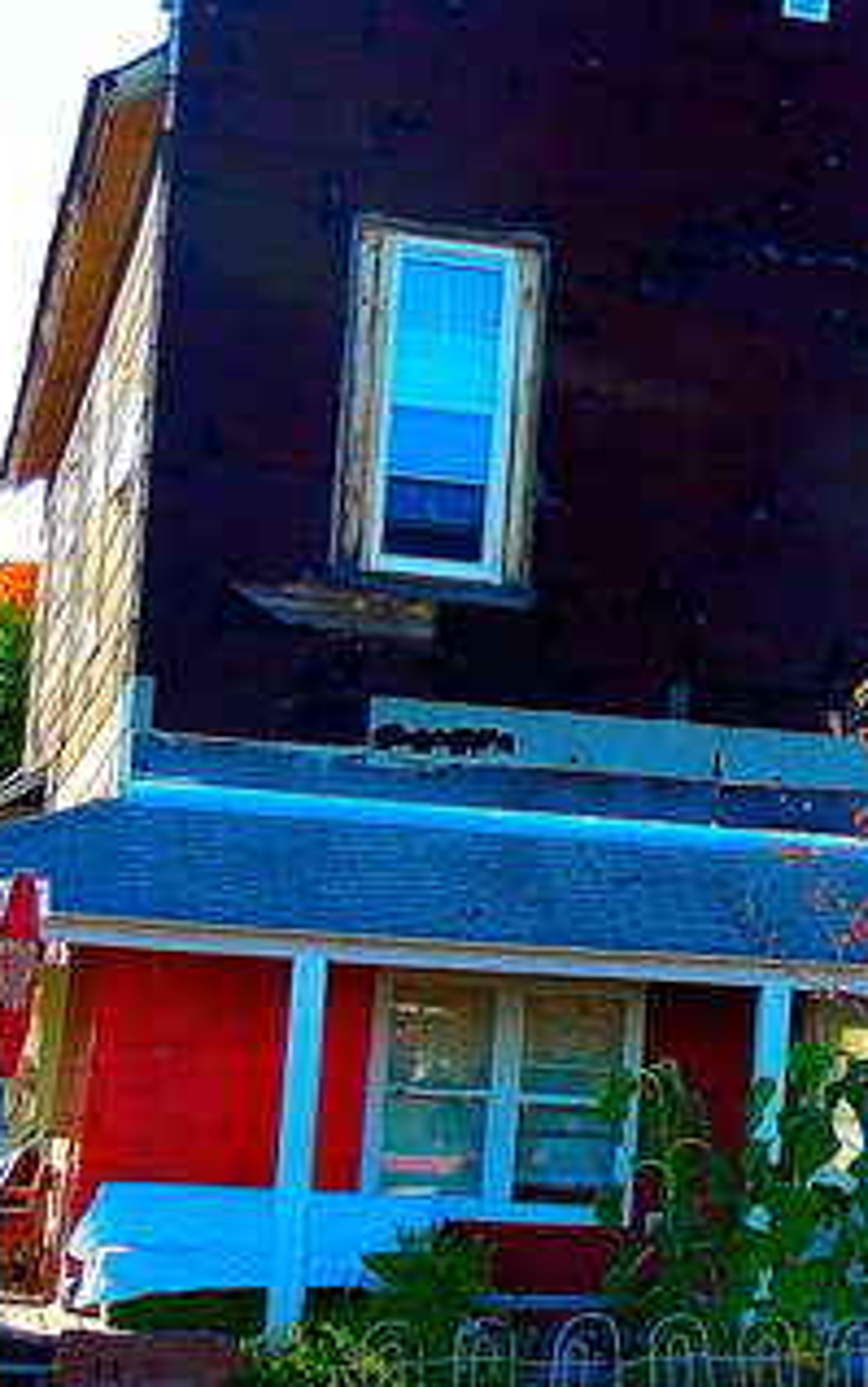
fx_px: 3933
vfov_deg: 20.0
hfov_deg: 11.8
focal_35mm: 104
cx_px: 1479
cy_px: 885
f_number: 3.8
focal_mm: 7
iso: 100
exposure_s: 1/320
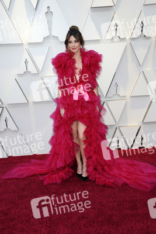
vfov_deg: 38.2
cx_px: 78
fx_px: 338
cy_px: 117
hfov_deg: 26.0
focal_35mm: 52
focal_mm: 52
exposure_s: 1/250
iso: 800
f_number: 8
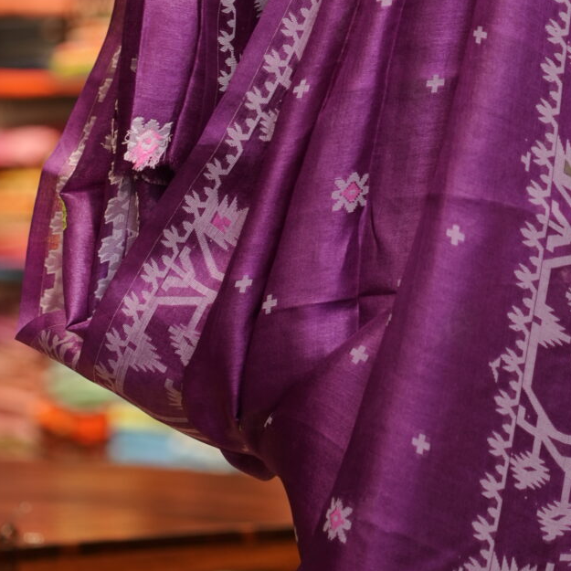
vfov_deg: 5.9
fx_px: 5524
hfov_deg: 5.9
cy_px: -56
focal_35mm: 296
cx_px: 536
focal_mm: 85
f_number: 2.8
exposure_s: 1/100
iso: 200
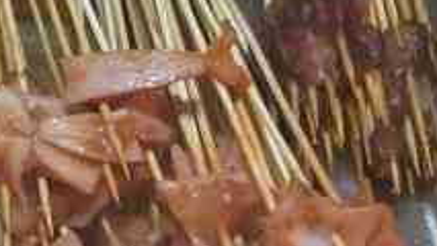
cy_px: 30
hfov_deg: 20.7
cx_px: -148
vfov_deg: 12.9
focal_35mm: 93
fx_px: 1078
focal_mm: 3.88
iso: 160
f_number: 2
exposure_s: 1/50
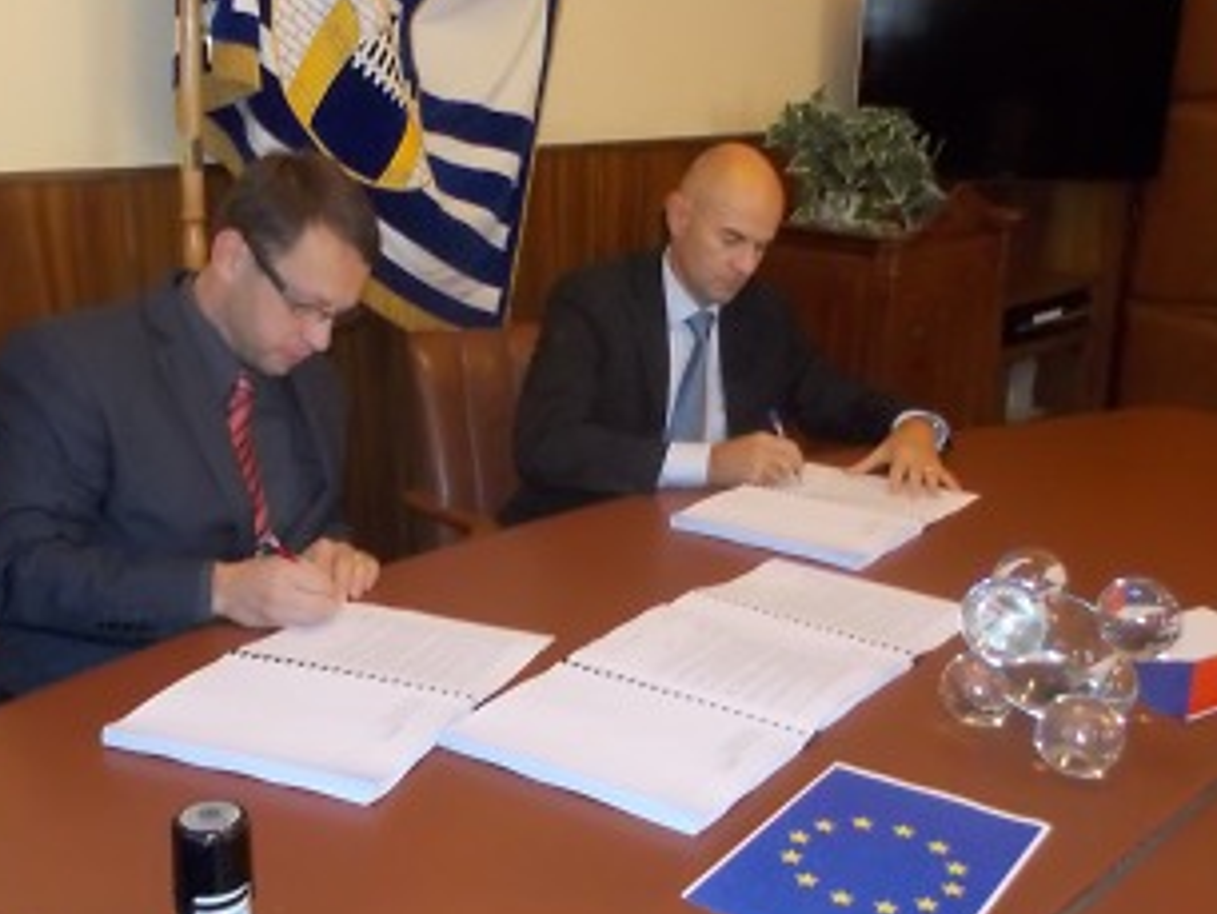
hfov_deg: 48.9
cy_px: 419
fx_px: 1336
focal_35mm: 38
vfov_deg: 37.7
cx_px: 551
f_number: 3.3
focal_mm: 4.1
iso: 800
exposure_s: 1/30
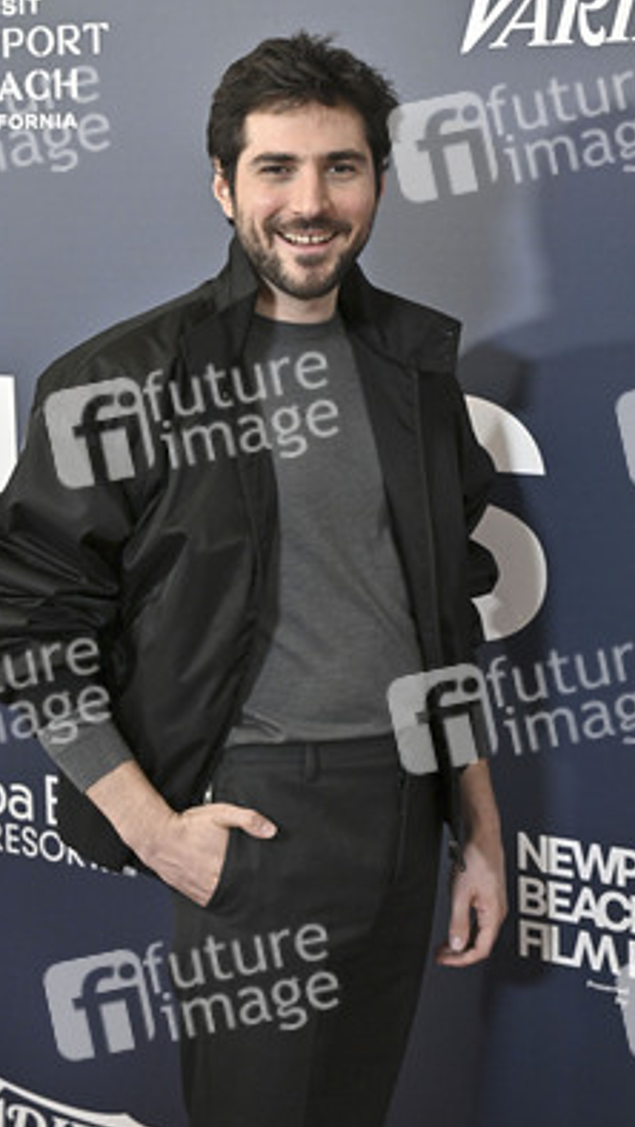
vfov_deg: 31.0
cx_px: 275
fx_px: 2033
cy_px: 564
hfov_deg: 17.7
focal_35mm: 68
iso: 2500
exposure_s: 1/320
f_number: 5.6
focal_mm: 64
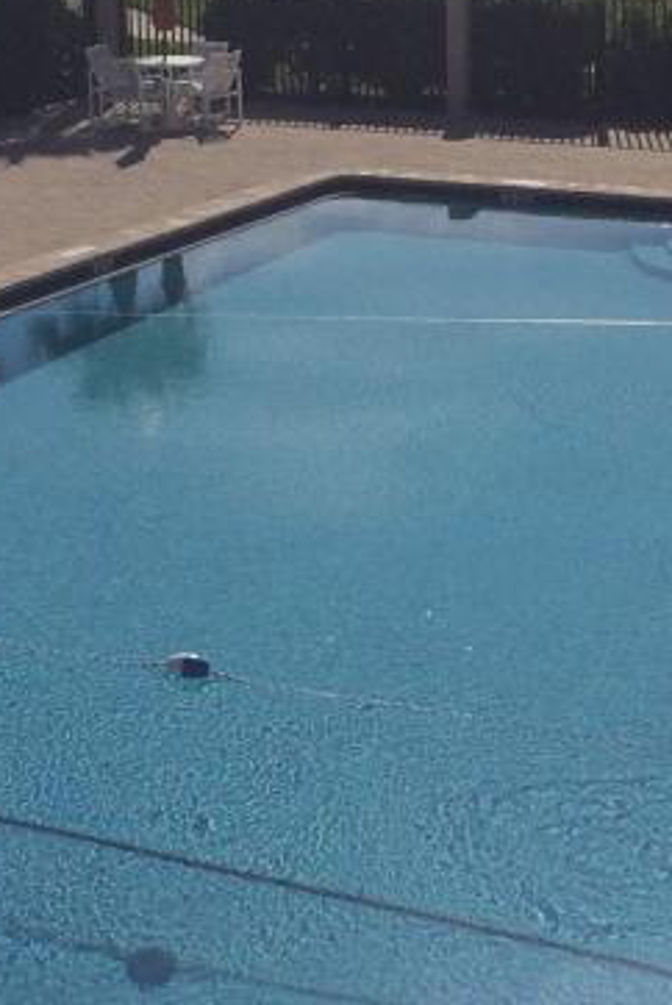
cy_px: 185
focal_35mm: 97
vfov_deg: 20.7
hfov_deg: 14.1
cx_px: 405
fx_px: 2711
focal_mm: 3.3
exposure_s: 1/6369
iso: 40
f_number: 2.4
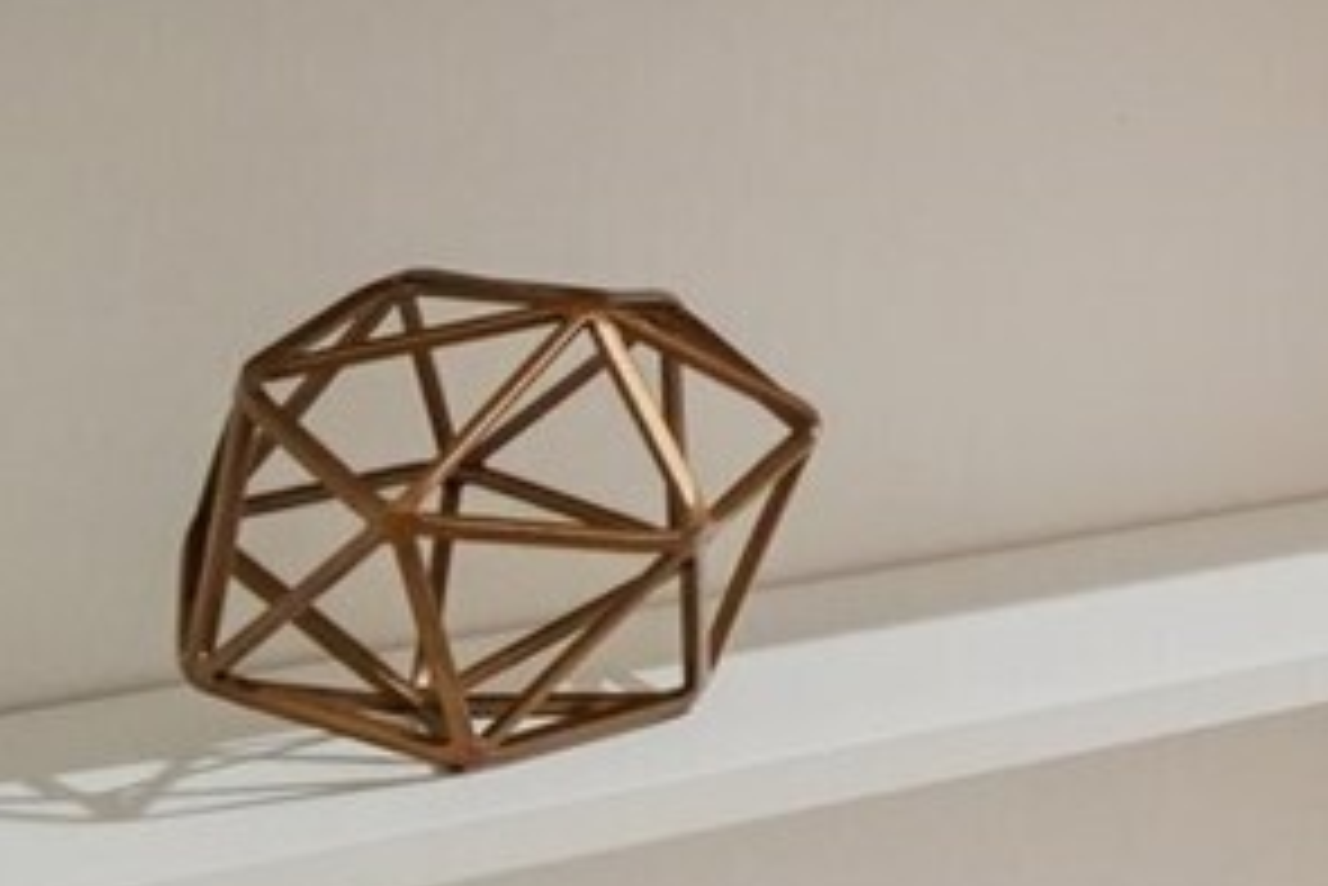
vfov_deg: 14.2
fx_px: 3395
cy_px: -281
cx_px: 3239
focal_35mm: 92
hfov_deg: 14.3
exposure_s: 1/10
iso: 1600
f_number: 8
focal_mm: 16
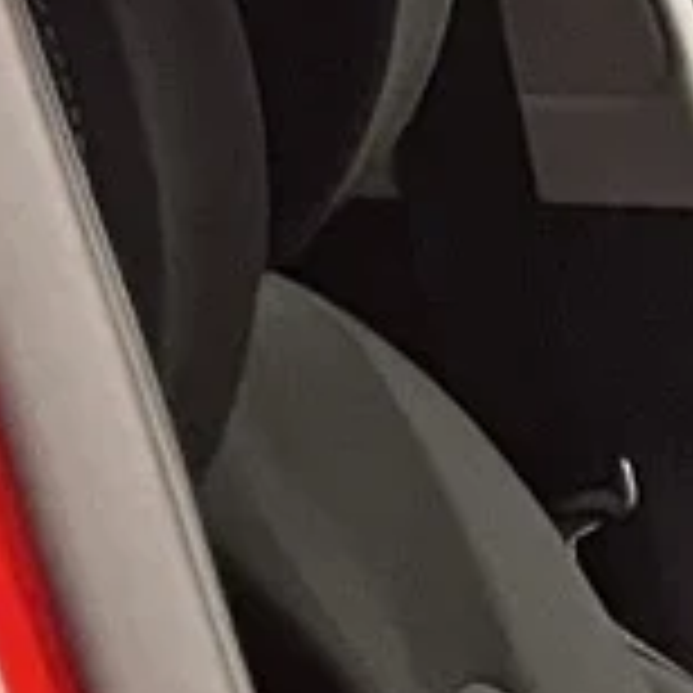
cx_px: 2462
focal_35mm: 238
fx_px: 5391
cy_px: 1786
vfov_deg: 6.9
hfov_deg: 6.4
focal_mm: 5.1
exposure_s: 1/33
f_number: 1.6
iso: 400
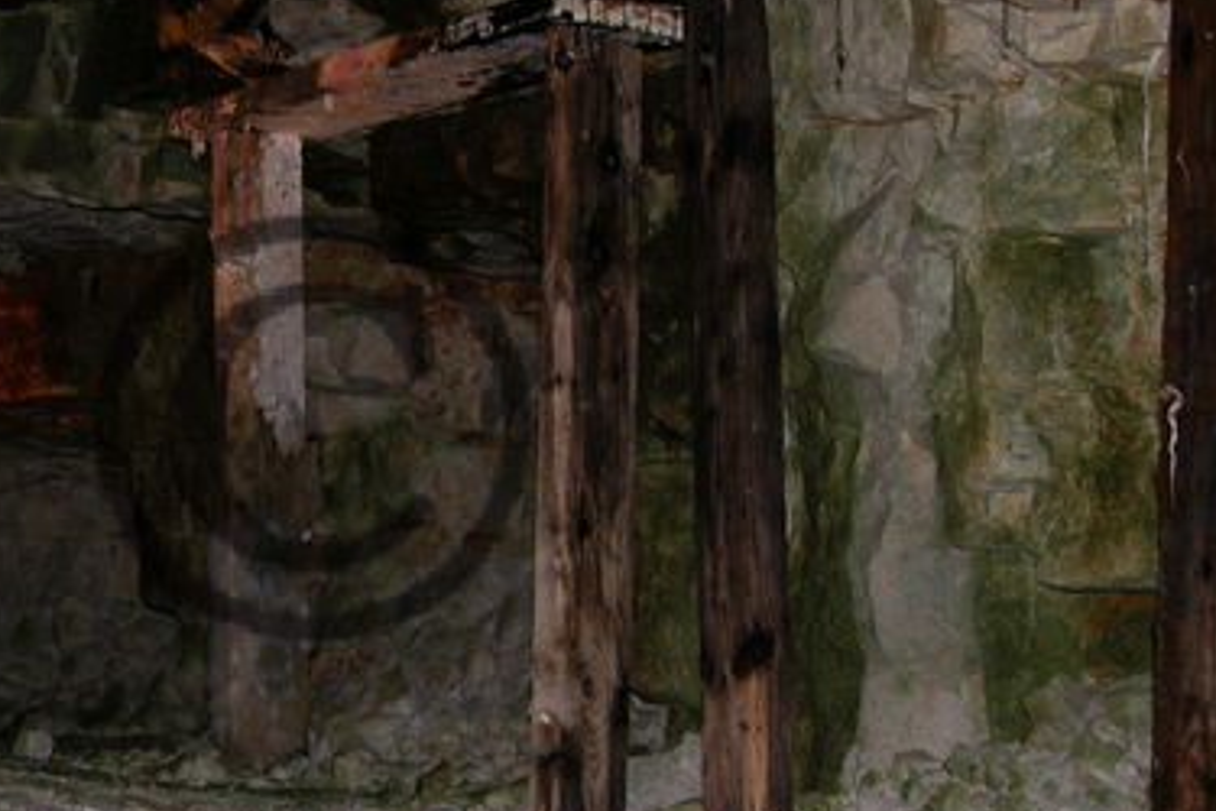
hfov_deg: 24.5
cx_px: 311
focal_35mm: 82
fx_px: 2770
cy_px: 428
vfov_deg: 16.7
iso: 100
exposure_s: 1/60
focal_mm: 9.5
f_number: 2.8
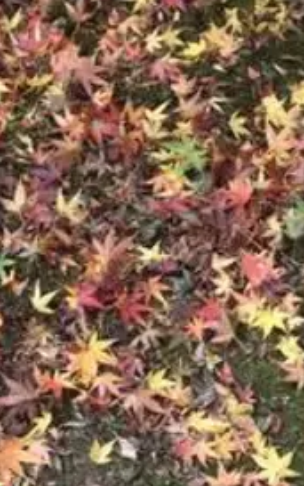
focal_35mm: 87
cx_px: 304
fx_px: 1151
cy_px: 468
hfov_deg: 14.8
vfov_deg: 23.0
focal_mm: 3.99
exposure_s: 1/48
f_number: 1.8
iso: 32
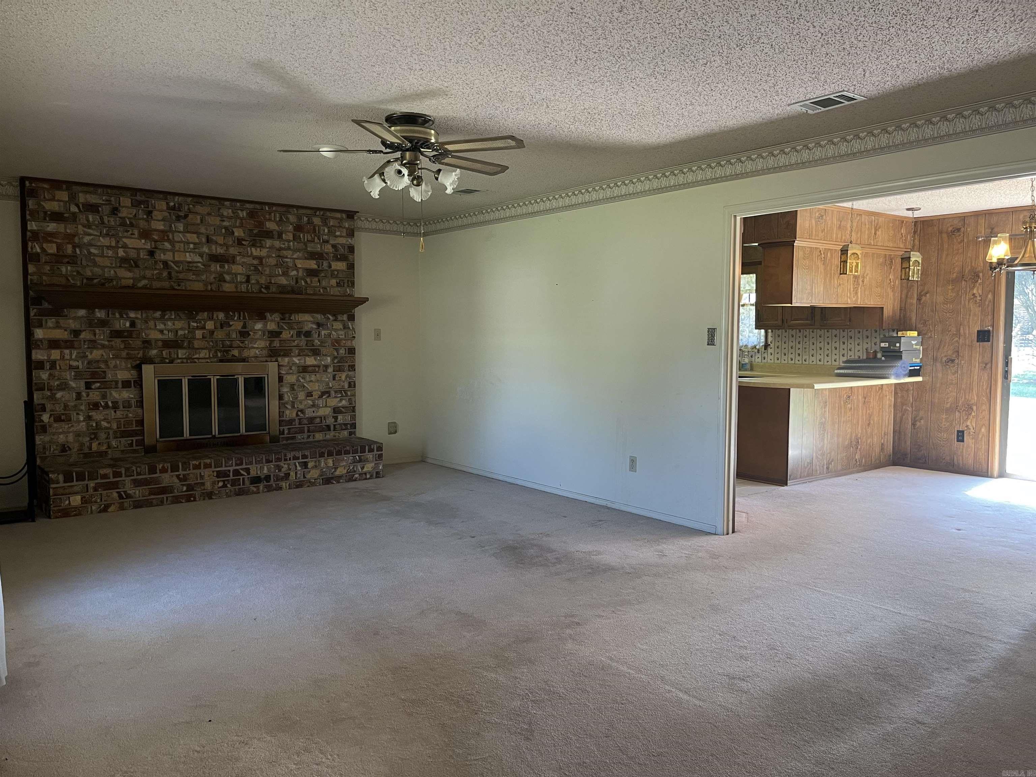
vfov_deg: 53.1
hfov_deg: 67.3
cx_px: 518
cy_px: 388
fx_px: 778
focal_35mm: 26
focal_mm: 5.1
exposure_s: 1/60
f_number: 1.6
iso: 100
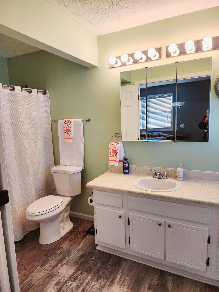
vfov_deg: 73.9
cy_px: 146
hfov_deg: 58.9
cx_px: 110
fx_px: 194
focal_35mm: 23
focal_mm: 6.4
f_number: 1.8
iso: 80
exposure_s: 1/120
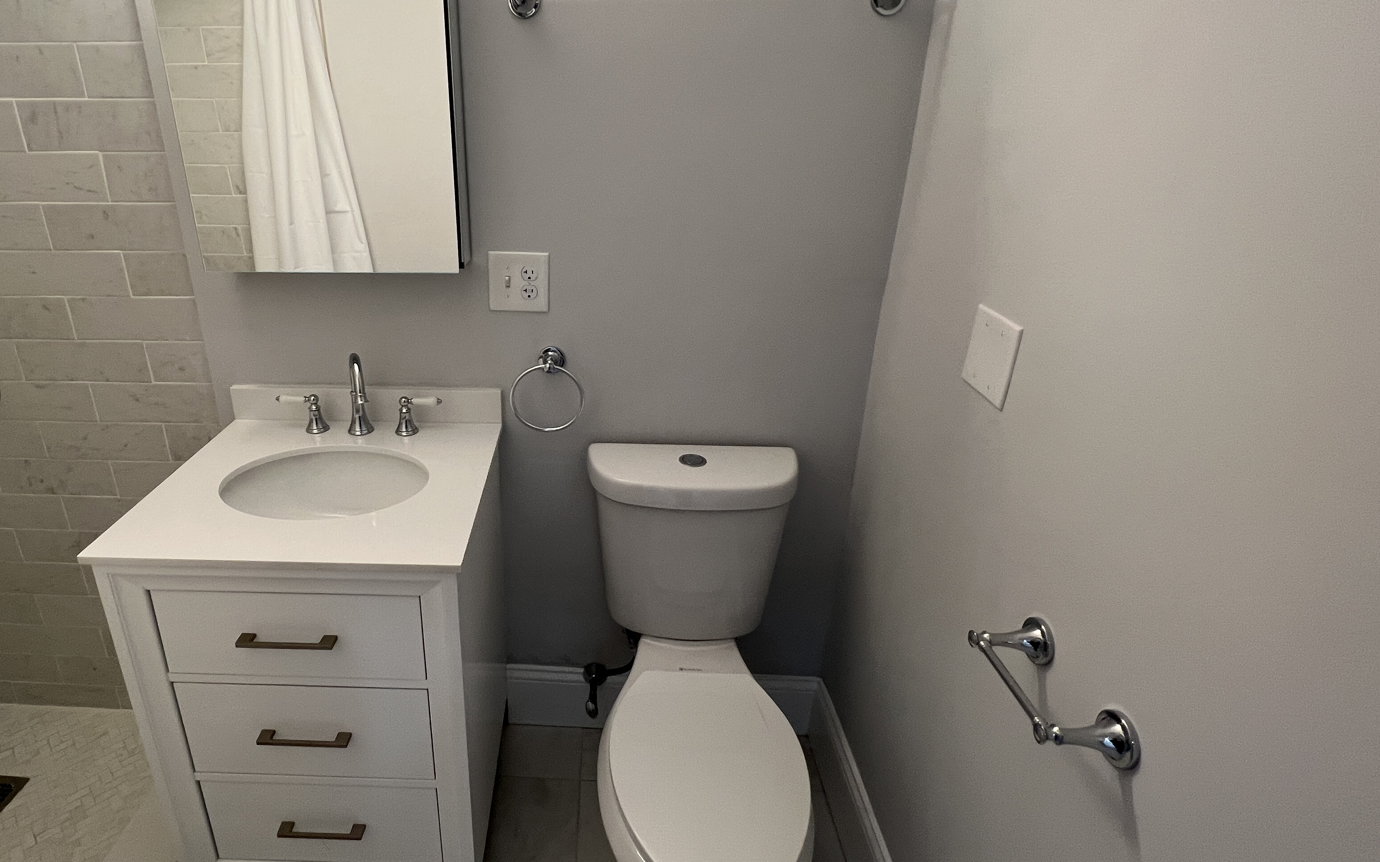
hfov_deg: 90.1
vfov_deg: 65.0
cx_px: 565
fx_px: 677
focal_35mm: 18
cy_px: 409
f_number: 1.8
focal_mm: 1.57
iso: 125
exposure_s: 1/60
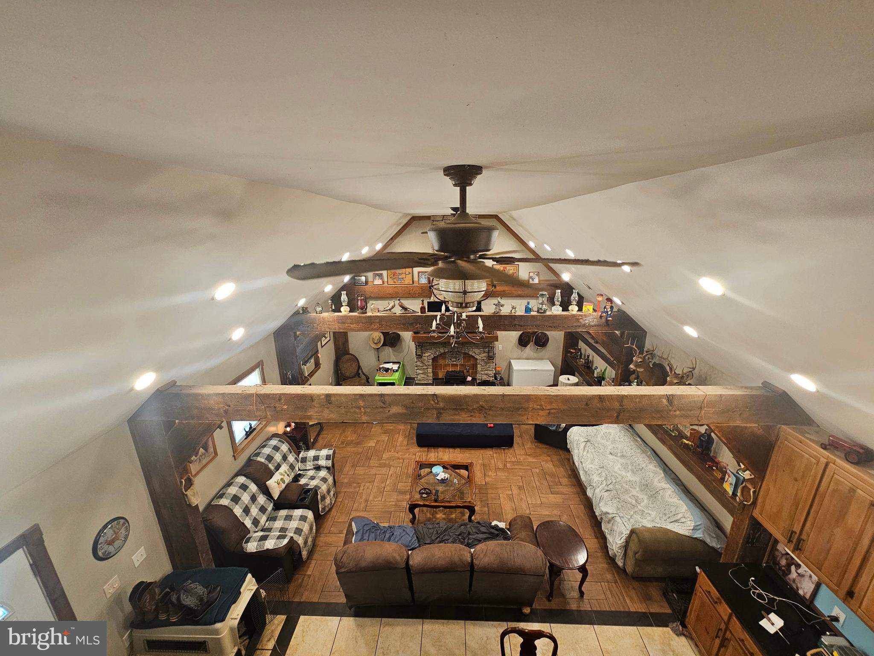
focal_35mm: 13
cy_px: 328
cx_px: 437
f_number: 2.2
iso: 200
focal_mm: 2.2
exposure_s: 1/60
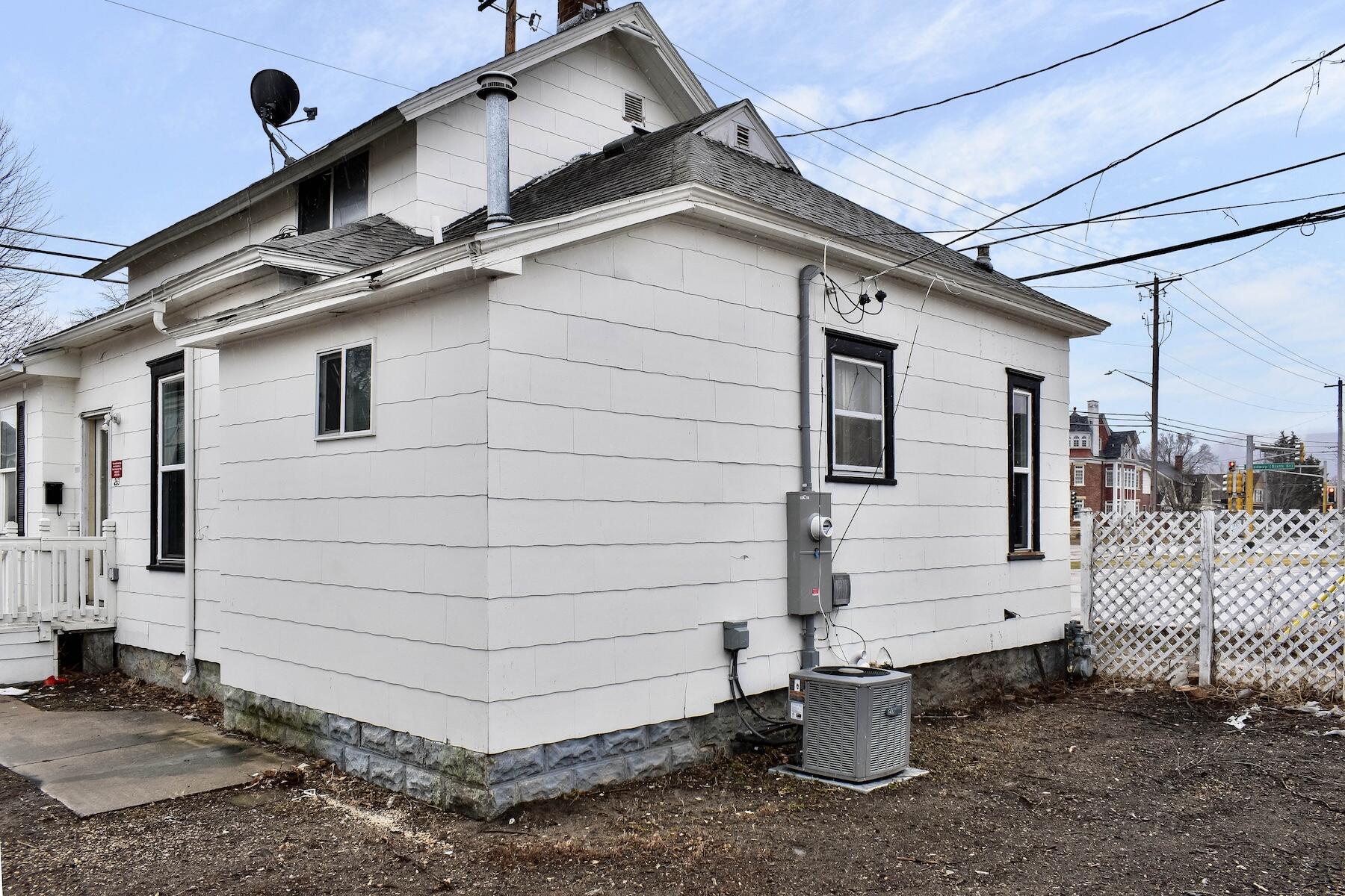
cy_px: 448
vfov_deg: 38.4
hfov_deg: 55.1
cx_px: 672
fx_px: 1289
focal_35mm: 34
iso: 400
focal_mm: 23
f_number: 9
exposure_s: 1/100
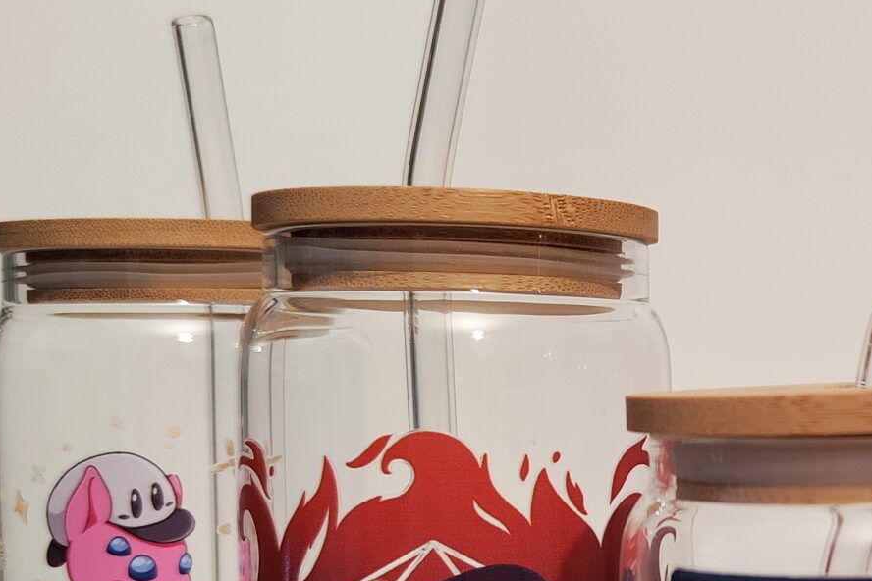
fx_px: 1744
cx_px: 855
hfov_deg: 26.7
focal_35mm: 72
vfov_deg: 18.6
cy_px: 542
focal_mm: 5.59
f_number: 1.88
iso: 157
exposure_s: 1/100
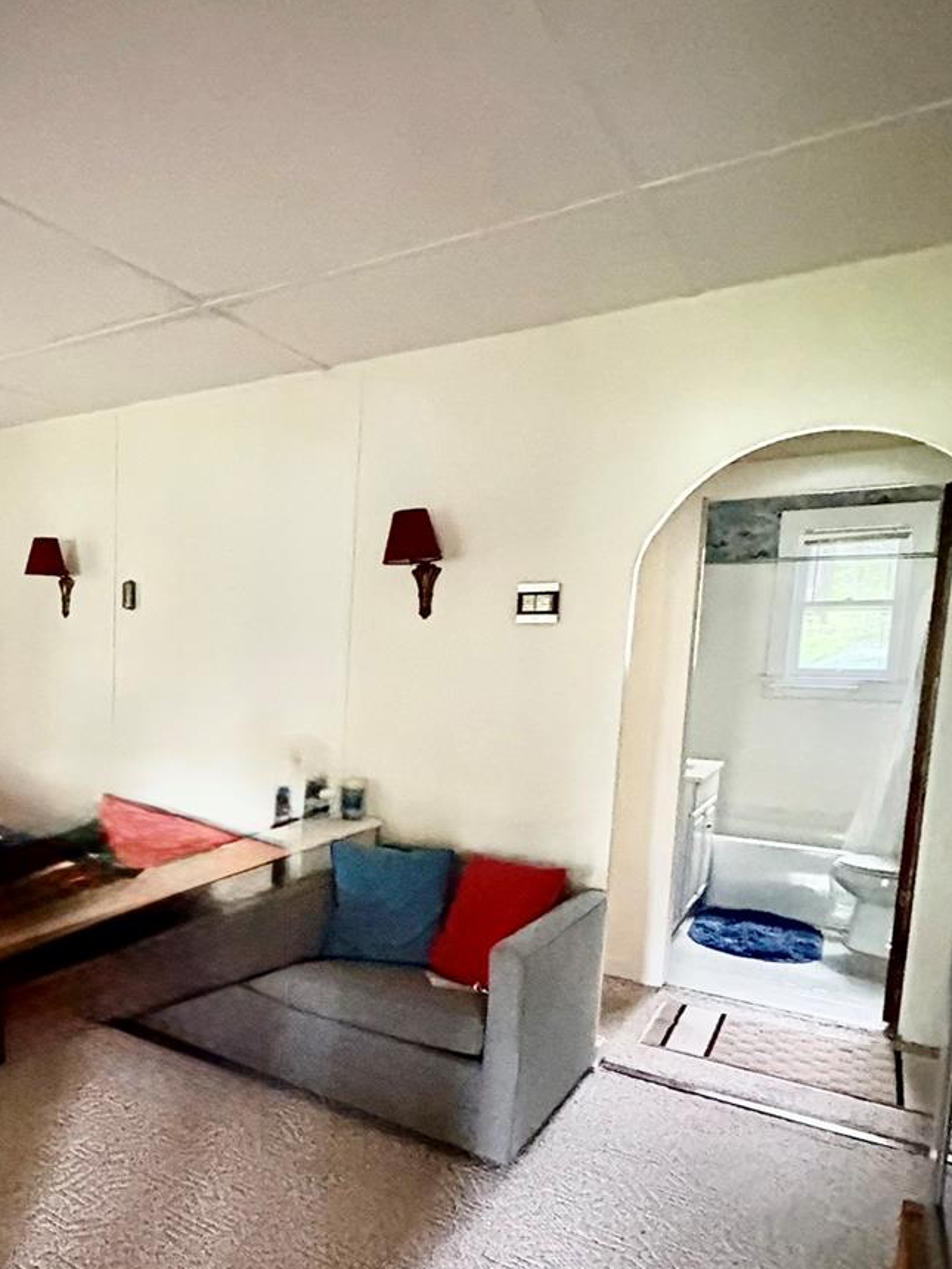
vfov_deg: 68.8
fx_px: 917
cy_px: 748
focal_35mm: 25
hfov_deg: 50.8
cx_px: 162
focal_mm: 2.22
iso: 2000
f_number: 2.2
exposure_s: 1/20
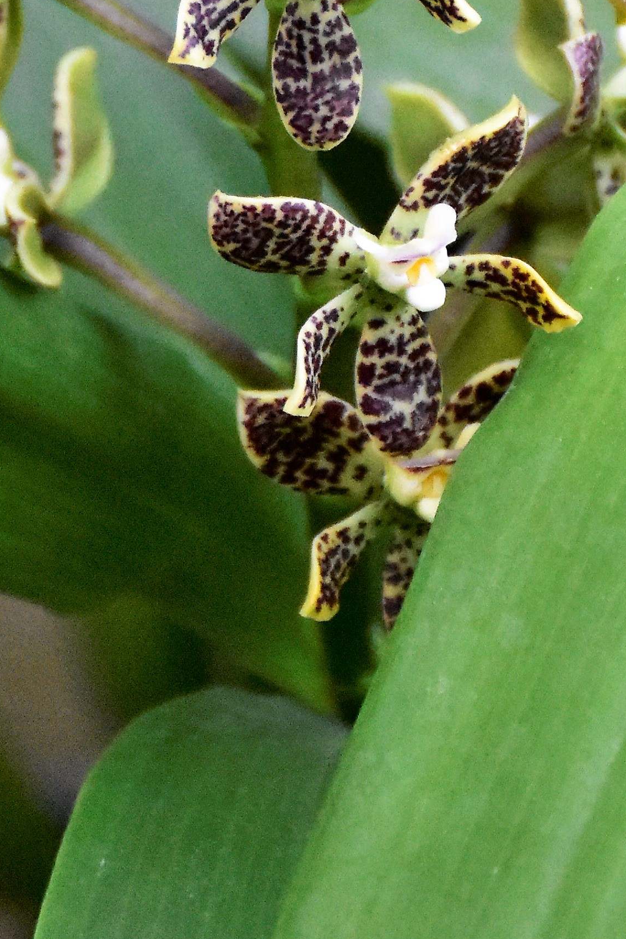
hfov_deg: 4.5
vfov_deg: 6.7
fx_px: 8016
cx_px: 302
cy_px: 24
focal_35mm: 307
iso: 6400
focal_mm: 85
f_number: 5.3
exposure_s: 1/800
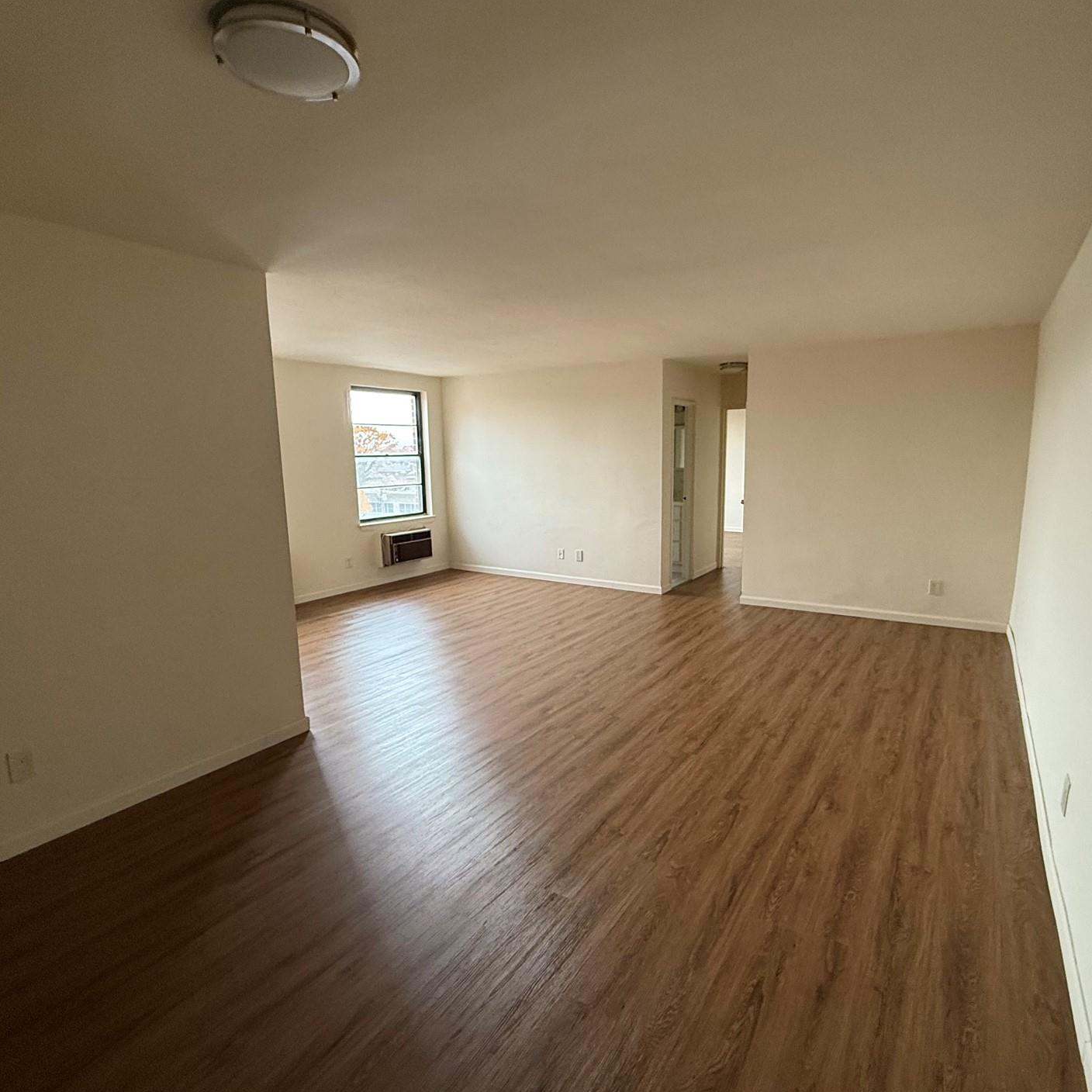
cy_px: 554
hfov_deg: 80.5
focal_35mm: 18
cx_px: 596
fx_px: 642
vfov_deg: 80.7
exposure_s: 1/95
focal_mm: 2.22
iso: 320
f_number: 2.2
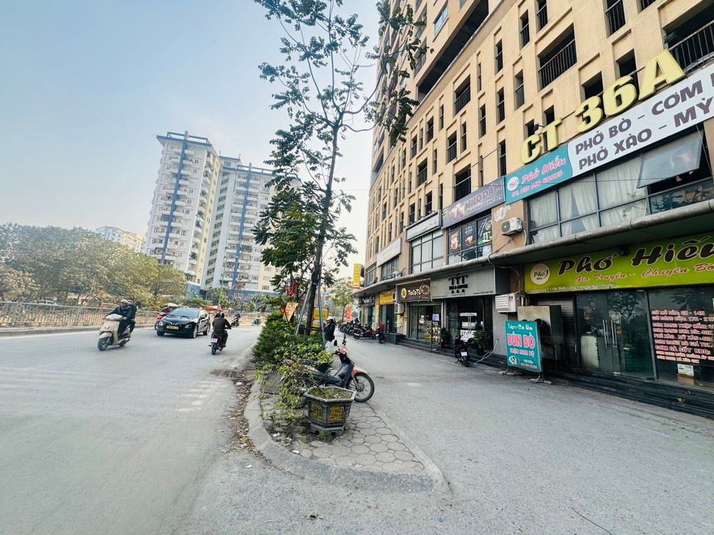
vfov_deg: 85.7
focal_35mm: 14
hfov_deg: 102.1
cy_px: 268
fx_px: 289
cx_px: 357
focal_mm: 2.22
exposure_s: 1/451
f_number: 2.2
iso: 50
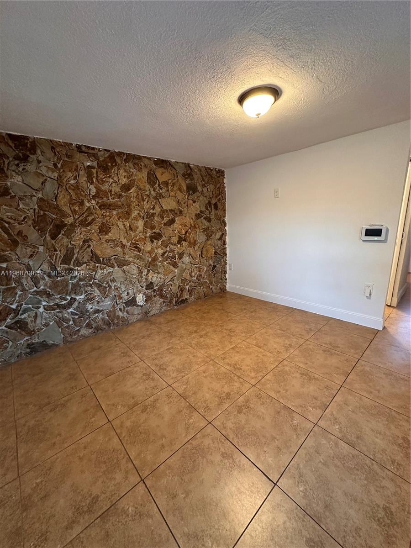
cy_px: 274
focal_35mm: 14
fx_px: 222
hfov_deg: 85.7
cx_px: 206
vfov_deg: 102.1
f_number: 2.2
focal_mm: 2.22
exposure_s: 1/60
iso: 500
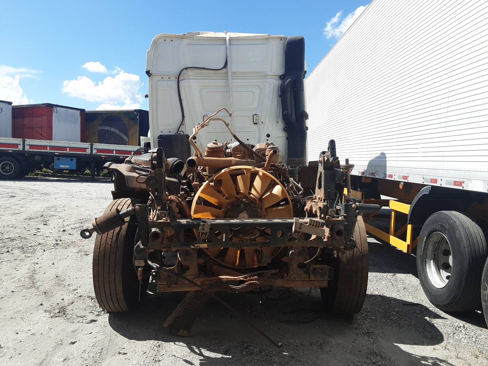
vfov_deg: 49.7
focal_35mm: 28
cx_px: 244
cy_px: 183
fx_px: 395
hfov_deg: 63.4
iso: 40
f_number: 1.9
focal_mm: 2.9
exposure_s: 1/1274
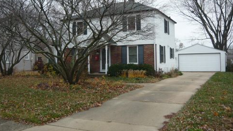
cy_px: 46
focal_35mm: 37
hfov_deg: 54.0
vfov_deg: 31.8
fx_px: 229
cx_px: 114
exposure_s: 1/60
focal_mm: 5.5
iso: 100
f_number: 2.8
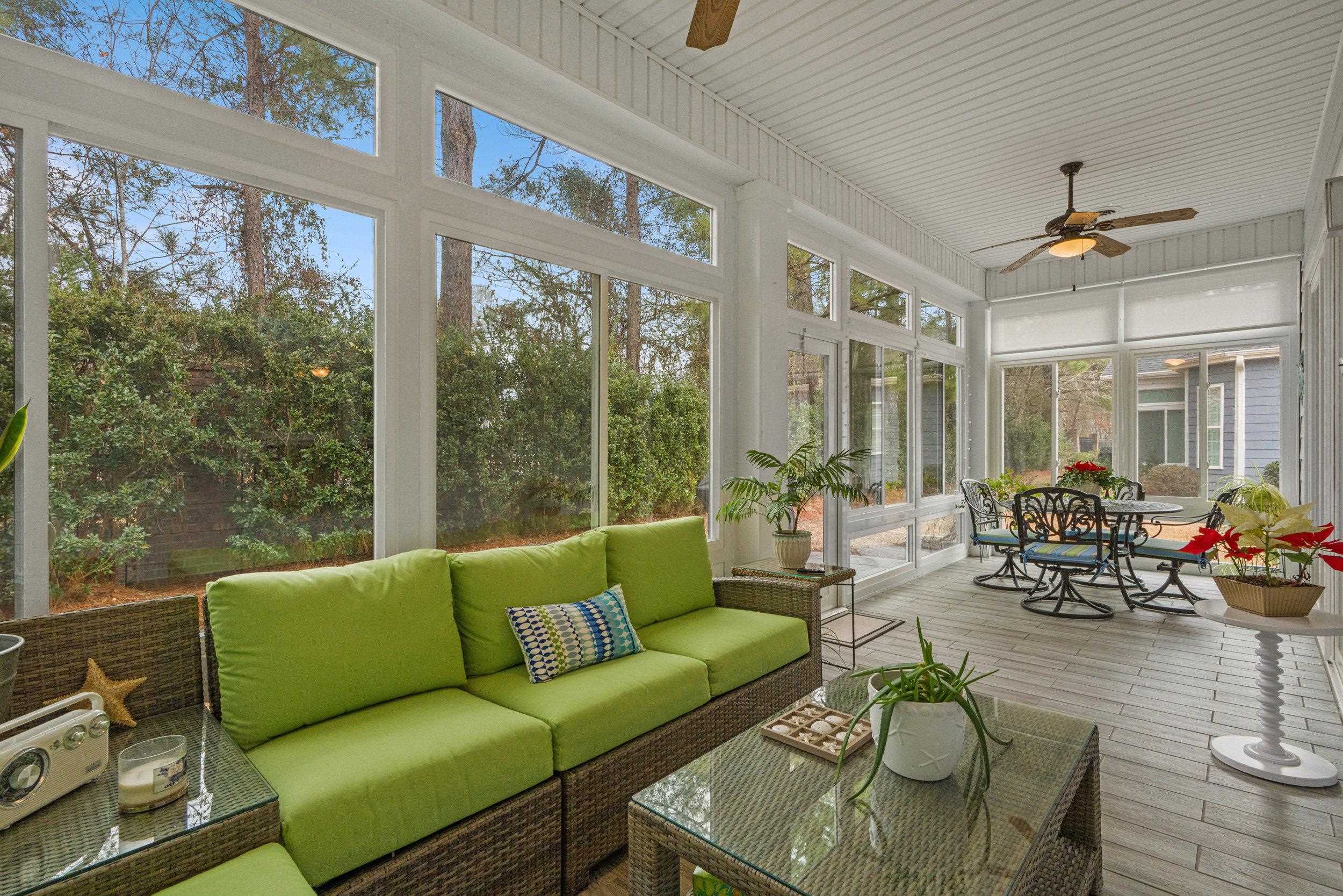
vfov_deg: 73.8
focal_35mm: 16
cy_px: 448
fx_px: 597
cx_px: 672
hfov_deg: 96.7
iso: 800
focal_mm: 16
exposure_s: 1/60
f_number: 8
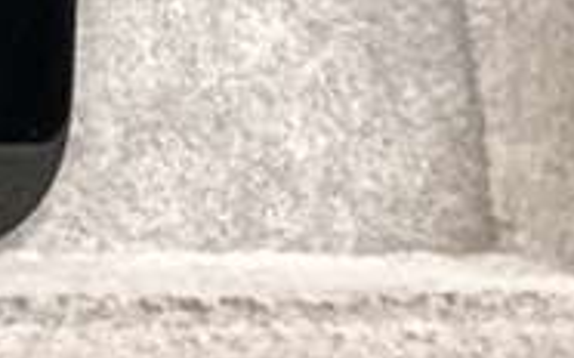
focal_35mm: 212
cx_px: -975
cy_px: -691
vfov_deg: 5.8
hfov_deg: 8.7
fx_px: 3314
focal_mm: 3.3
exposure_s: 1/33
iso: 250
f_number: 2.4
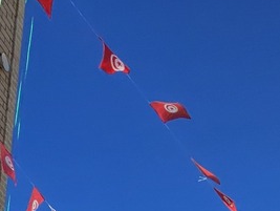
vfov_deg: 13.8
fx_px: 567
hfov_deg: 24.3
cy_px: 524
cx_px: 363
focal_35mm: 70
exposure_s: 1/4043
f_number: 2.2
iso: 50
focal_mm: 2.2
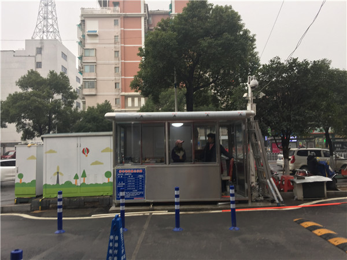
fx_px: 291
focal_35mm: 29
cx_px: 174
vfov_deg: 48.2
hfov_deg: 61.7
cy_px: 130
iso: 32
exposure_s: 1/50
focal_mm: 4.15
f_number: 2.2
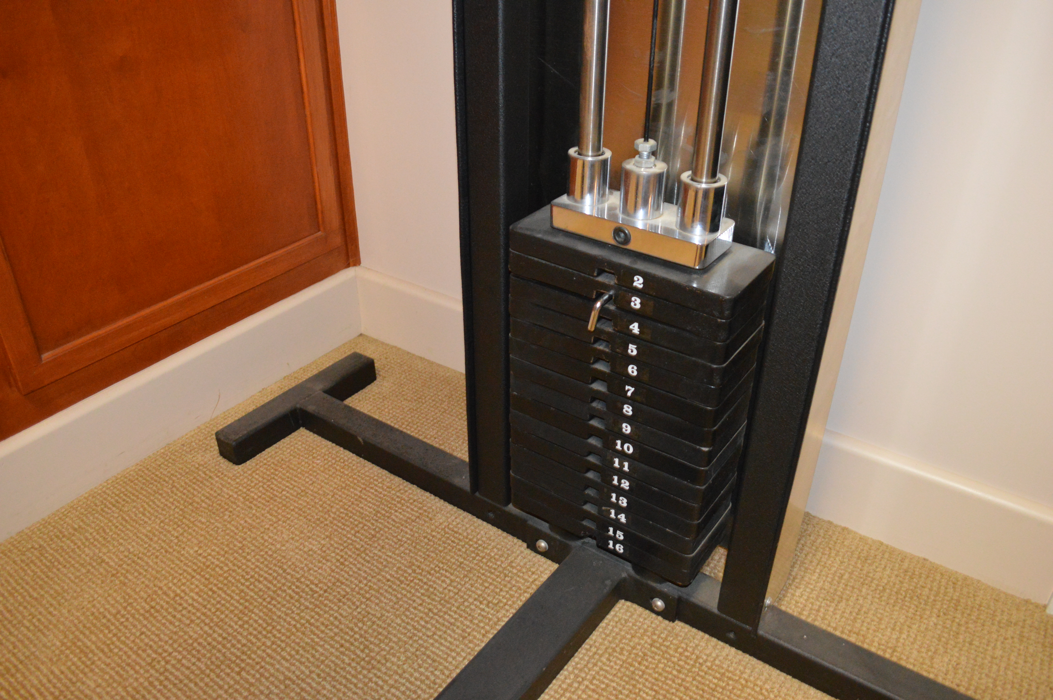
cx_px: 526
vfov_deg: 47.8
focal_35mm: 27
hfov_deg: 67.4
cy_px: 350
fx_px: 789
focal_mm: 18
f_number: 3.5
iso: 2800
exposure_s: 1/60
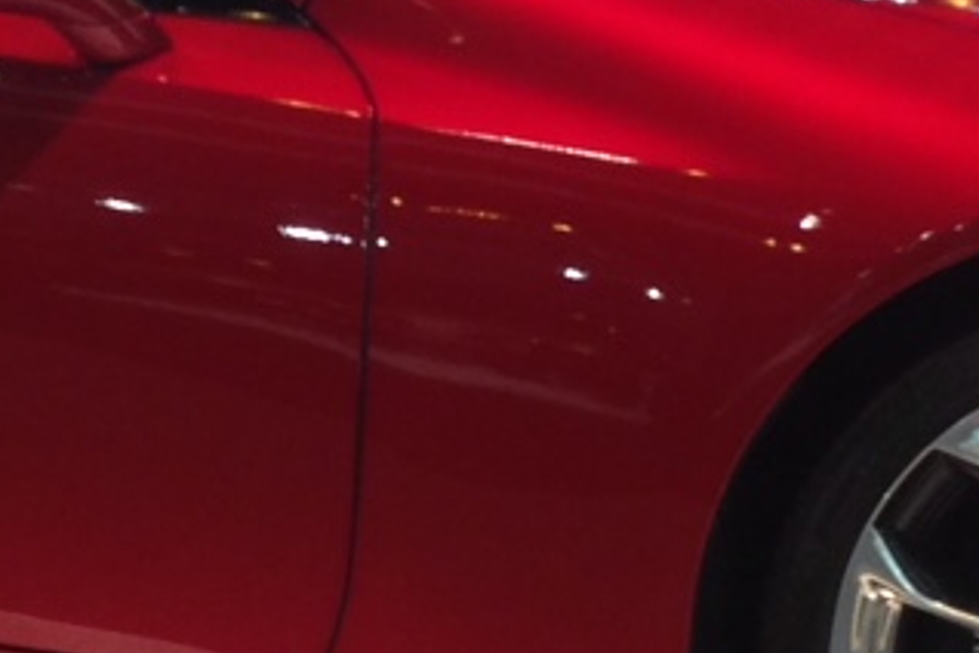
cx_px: 234
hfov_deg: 11.6
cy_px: 216
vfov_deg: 7.8
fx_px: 4786
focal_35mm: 176
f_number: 2.4
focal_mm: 4.12
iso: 50
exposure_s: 1/40
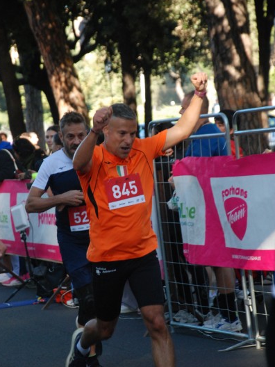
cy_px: 192
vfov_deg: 11.5
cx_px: 136
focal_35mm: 173
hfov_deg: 8.6
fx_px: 1828
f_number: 5.6
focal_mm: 105
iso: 1000
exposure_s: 1/320
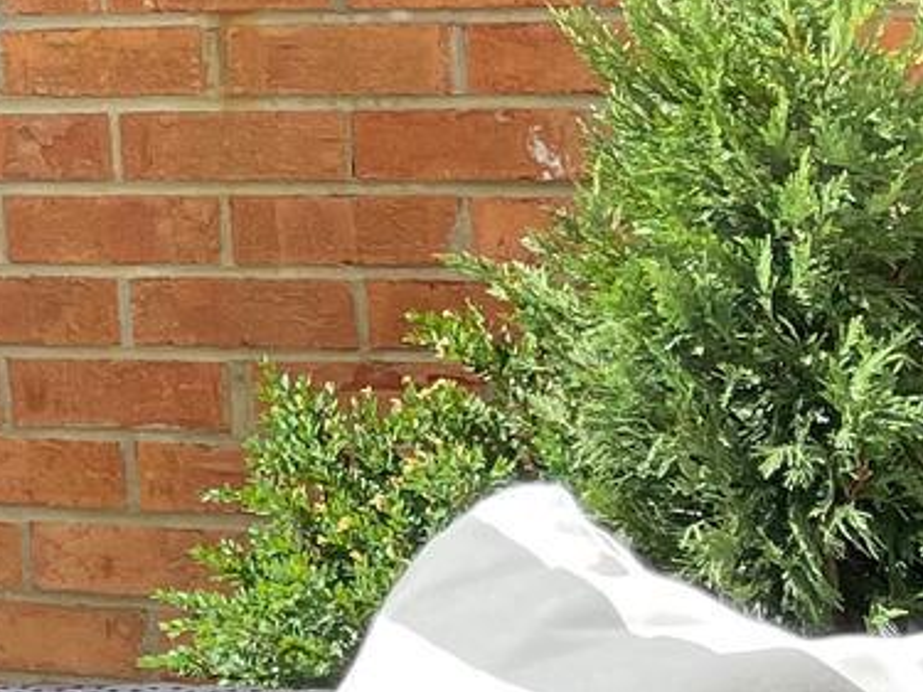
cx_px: -1474
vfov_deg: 10.2
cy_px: -268
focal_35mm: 142
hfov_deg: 11.1
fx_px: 3785
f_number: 1.6
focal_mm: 4.2
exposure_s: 1/678
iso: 32
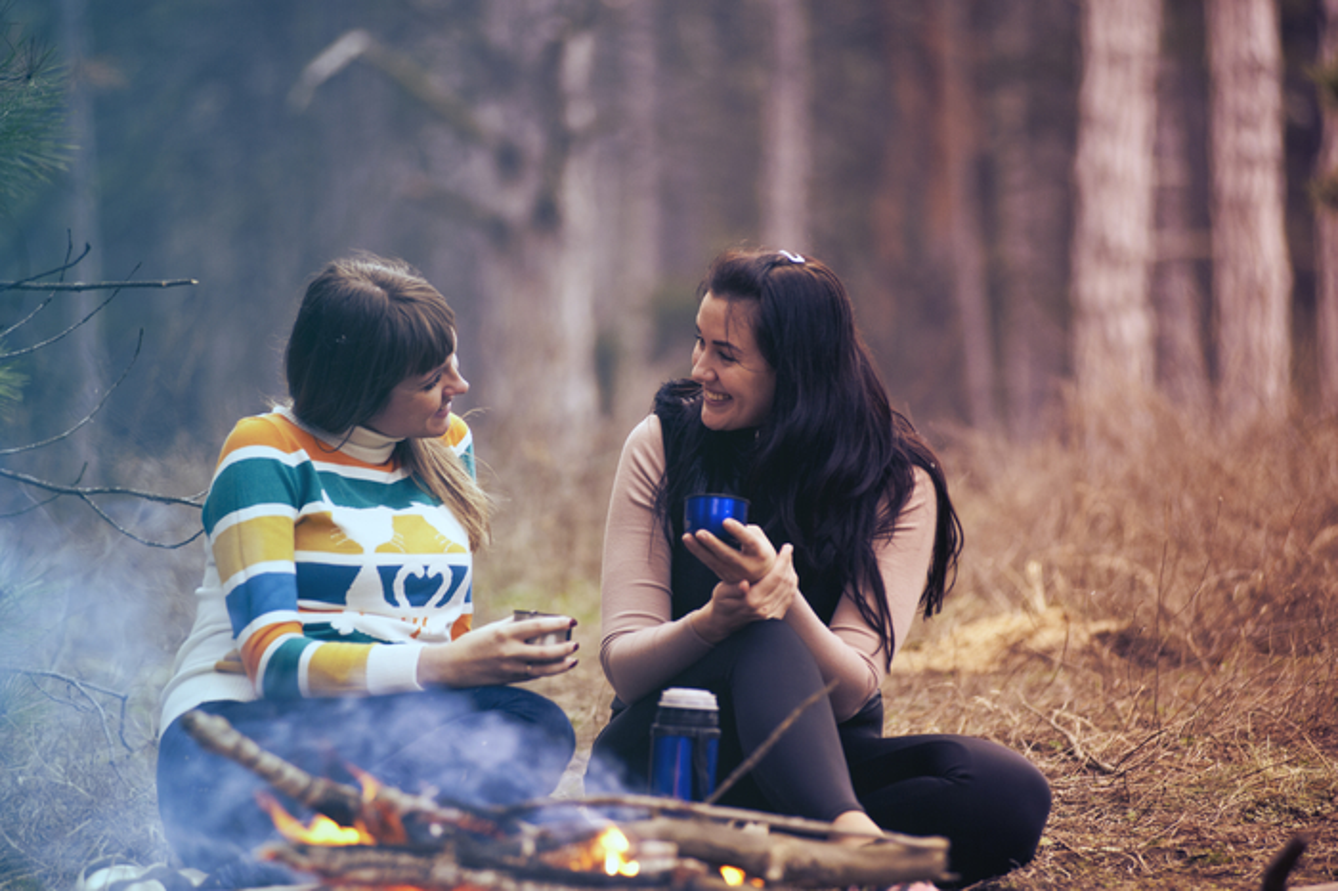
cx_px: 669
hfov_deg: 11.1
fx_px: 6872
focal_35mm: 185
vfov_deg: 7.4
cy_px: 446
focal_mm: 185
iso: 320
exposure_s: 1/80
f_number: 3.2
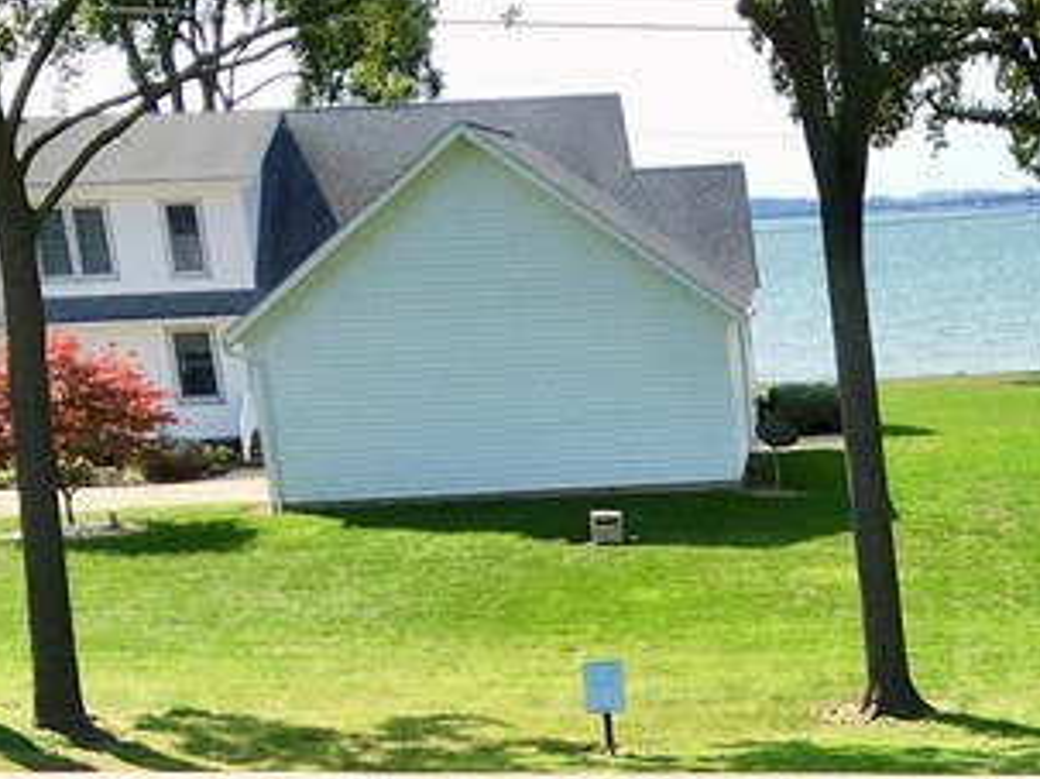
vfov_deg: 14.0
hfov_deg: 18.9
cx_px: 1273
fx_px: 2943
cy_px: 1222
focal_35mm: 98
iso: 25
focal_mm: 4.15
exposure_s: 1/1083
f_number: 2.2
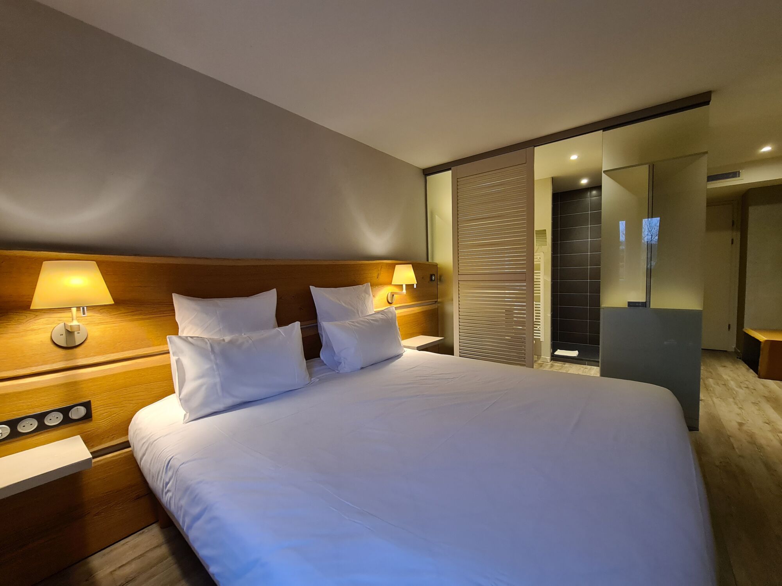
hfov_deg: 106.2
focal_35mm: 13
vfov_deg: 89.9
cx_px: 391
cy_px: 293
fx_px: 294
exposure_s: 1/33
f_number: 2.2
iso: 320
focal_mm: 2.2
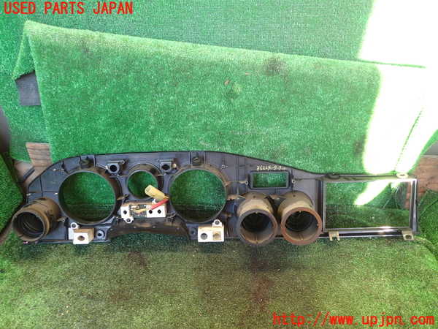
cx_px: 219
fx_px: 380
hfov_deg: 60.0
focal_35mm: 30
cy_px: 164
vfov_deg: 46.8
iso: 200
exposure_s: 1/40
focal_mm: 5.4
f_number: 2.3
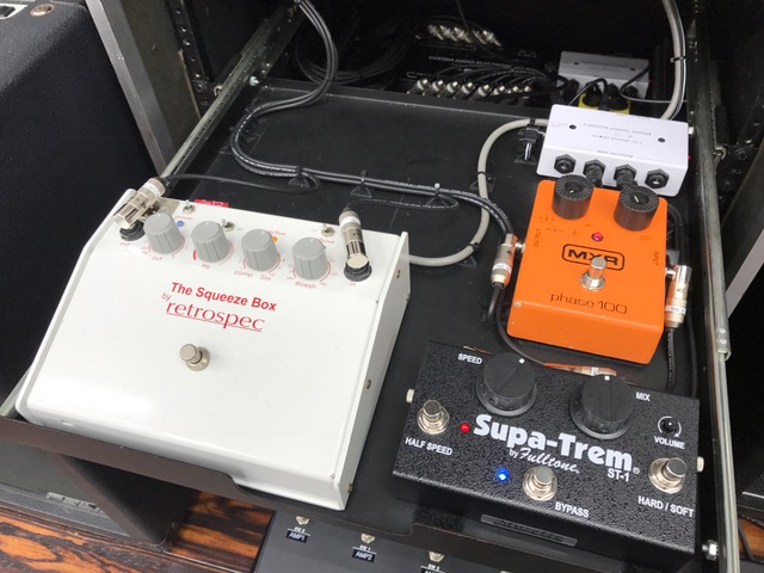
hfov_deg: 63.4
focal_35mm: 28
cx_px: 382
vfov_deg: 49.7
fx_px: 618
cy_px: 286
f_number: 1.8
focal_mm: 3.99
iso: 25
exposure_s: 1/50
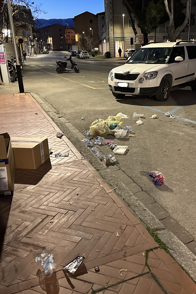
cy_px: 147
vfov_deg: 55.8
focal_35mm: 34
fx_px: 278
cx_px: 123
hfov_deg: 38.6
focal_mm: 6.86
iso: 1000
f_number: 1.78
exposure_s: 1/33
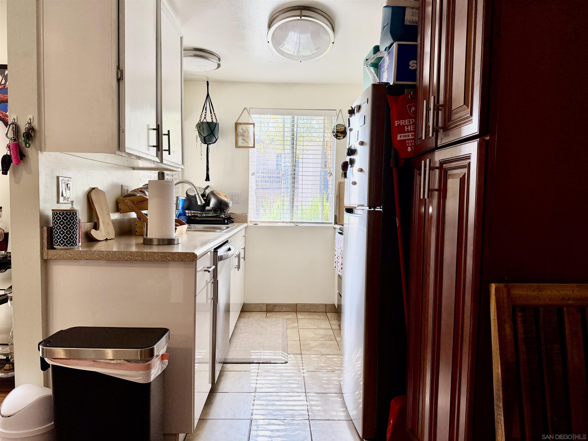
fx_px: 408
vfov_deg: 56.8
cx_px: 294
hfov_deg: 71.6
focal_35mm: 24
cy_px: 220
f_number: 1.78
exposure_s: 1/176
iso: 160
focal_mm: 6.76
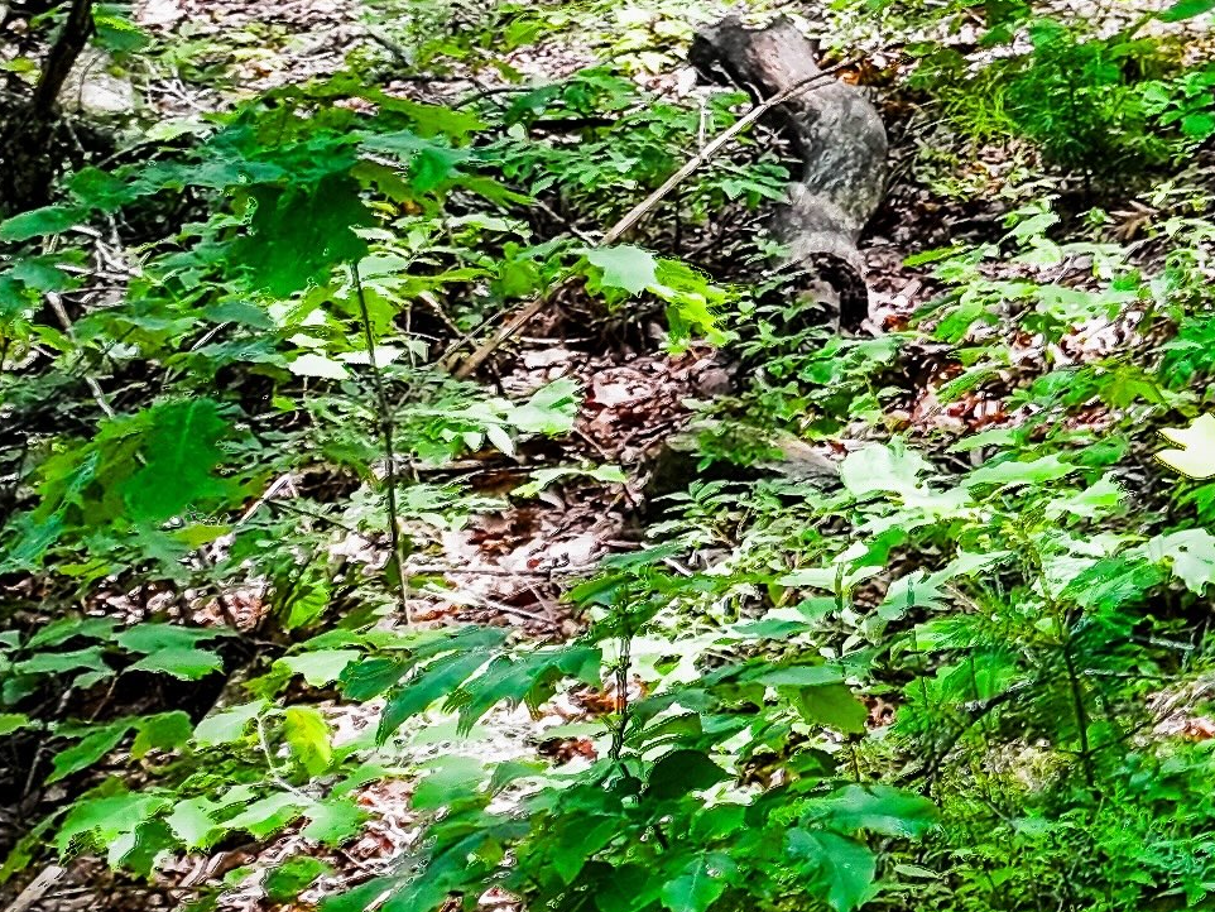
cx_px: 2948
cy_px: 60
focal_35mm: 131
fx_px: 4599
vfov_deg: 11.2
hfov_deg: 12.0
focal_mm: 12.29
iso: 290
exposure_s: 1/15
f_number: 2.8
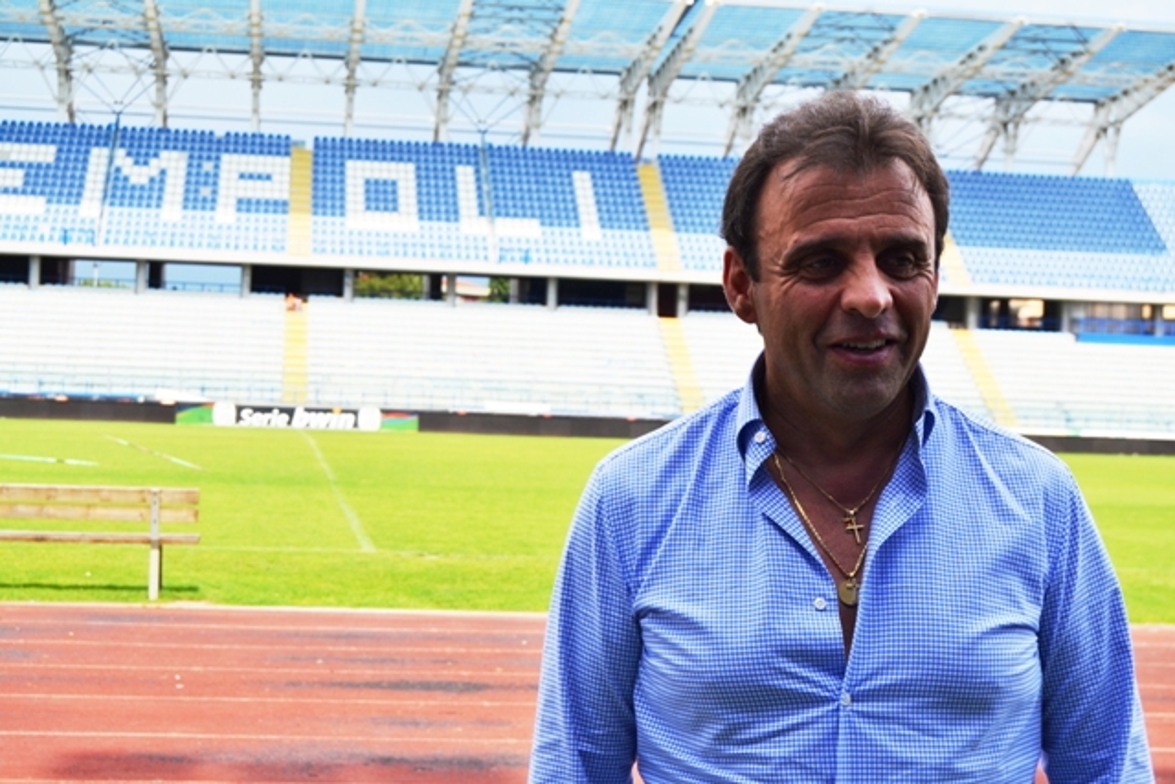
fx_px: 2057
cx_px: 588
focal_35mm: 63
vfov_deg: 21.6
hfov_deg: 31.9
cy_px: 392
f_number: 8
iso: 100
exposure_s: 1/250
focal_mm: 42
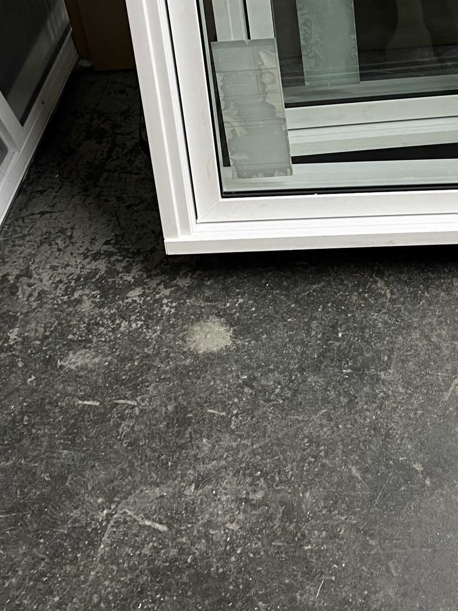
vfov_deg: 33.2
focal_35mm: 54
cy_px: 31
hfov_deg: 26.4
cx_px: 387
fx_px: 953
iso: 100
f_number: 1.6
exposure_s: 1/60
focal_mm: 5.1
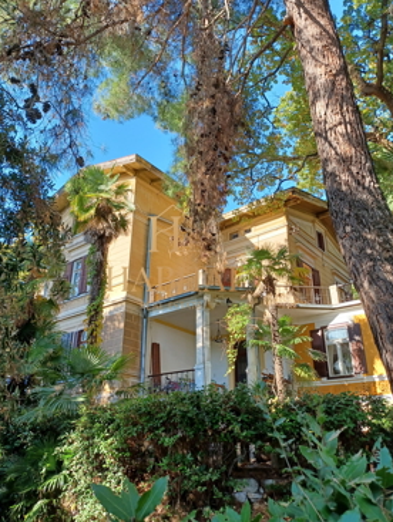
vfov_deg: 61.6
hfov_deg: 48.2
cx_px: 175
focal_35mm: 29
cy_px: 256
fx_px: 438
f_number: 1.8
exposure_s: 1/100
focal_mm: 4.6
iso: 50
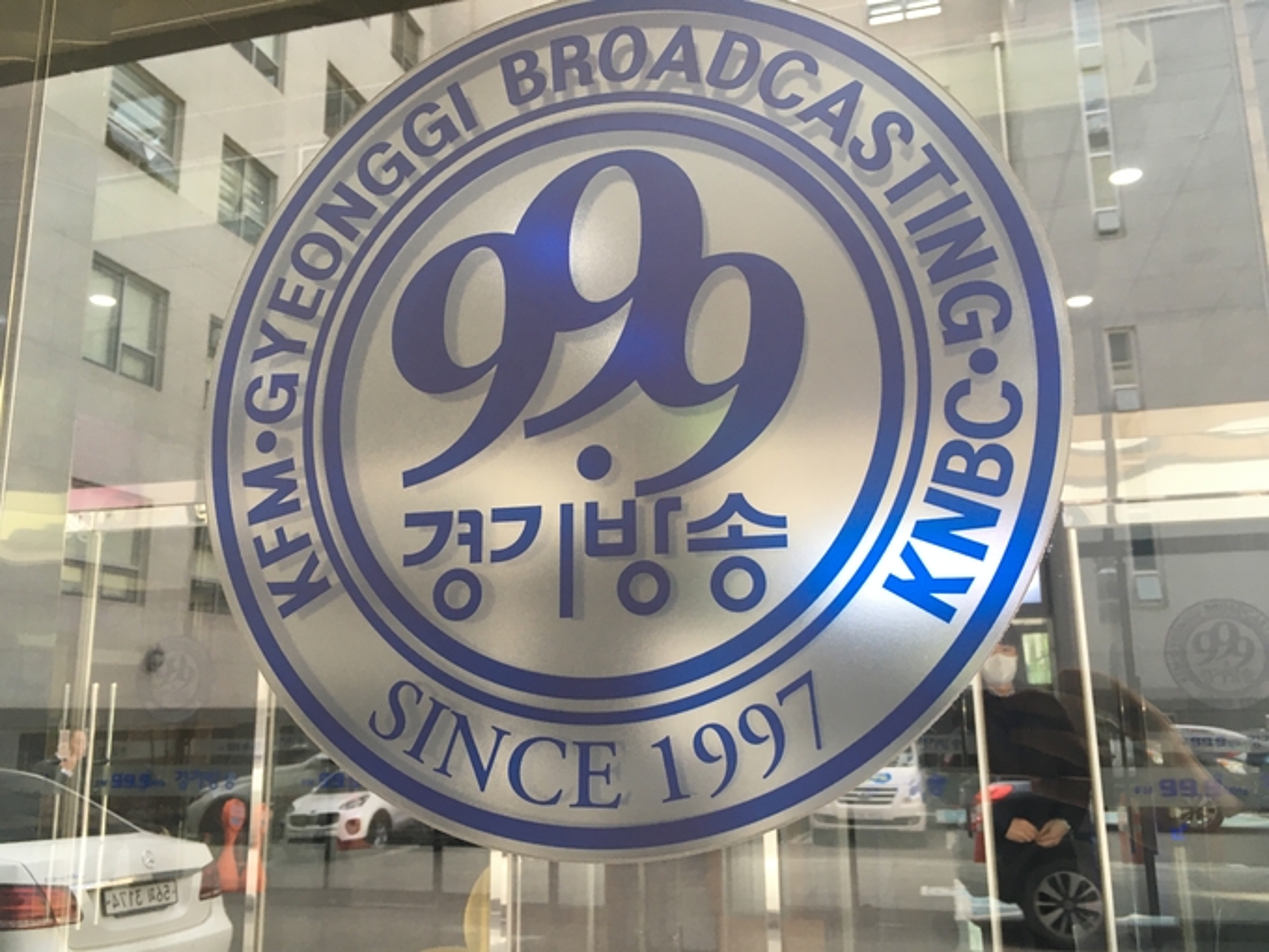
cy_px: 476
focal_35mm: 29
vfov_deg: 48.2
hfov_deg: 61.7
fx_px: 1063
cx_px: 634
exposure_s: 1/30
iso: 25
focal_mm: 4.15
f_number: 2.2
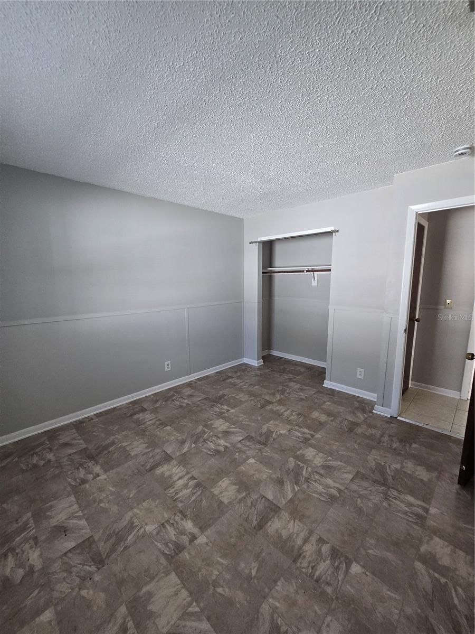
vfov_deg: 106.2
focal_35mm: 13
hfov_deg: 89.9
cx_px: 238
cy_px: 317
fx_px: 238
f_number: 2.2
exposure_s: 1/60
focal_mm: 2.2
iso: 250
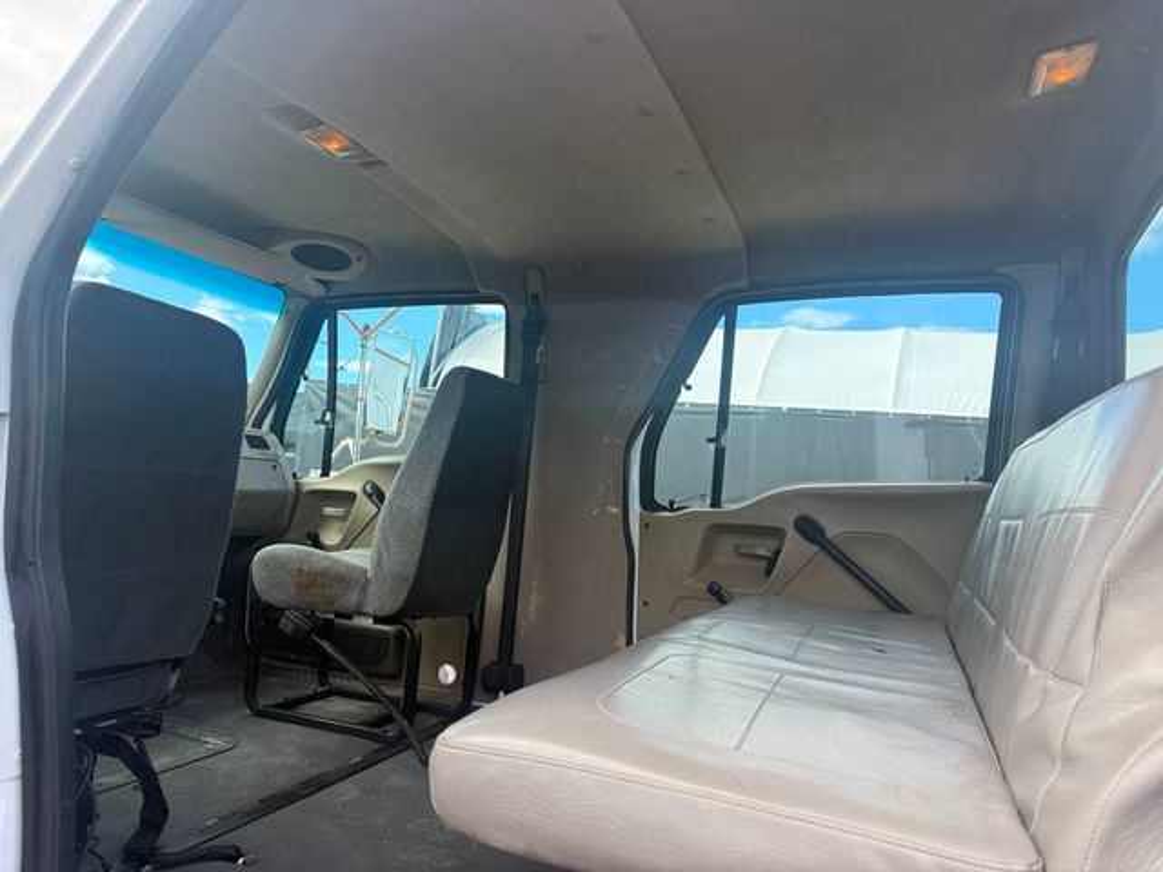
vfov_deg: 56.8
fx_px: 806
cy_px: 436
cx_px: 582
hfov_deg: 71.6
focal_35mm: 24
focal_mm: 6.76
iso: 100
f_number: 1.78
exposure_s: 1/1174
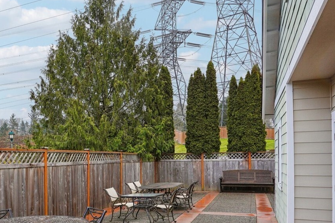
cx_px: 75
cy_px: 162
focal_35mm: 34
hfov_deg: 52.7
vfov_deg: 38.1
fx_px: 316
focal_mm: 17
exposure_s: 1/125
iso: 400
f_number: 8
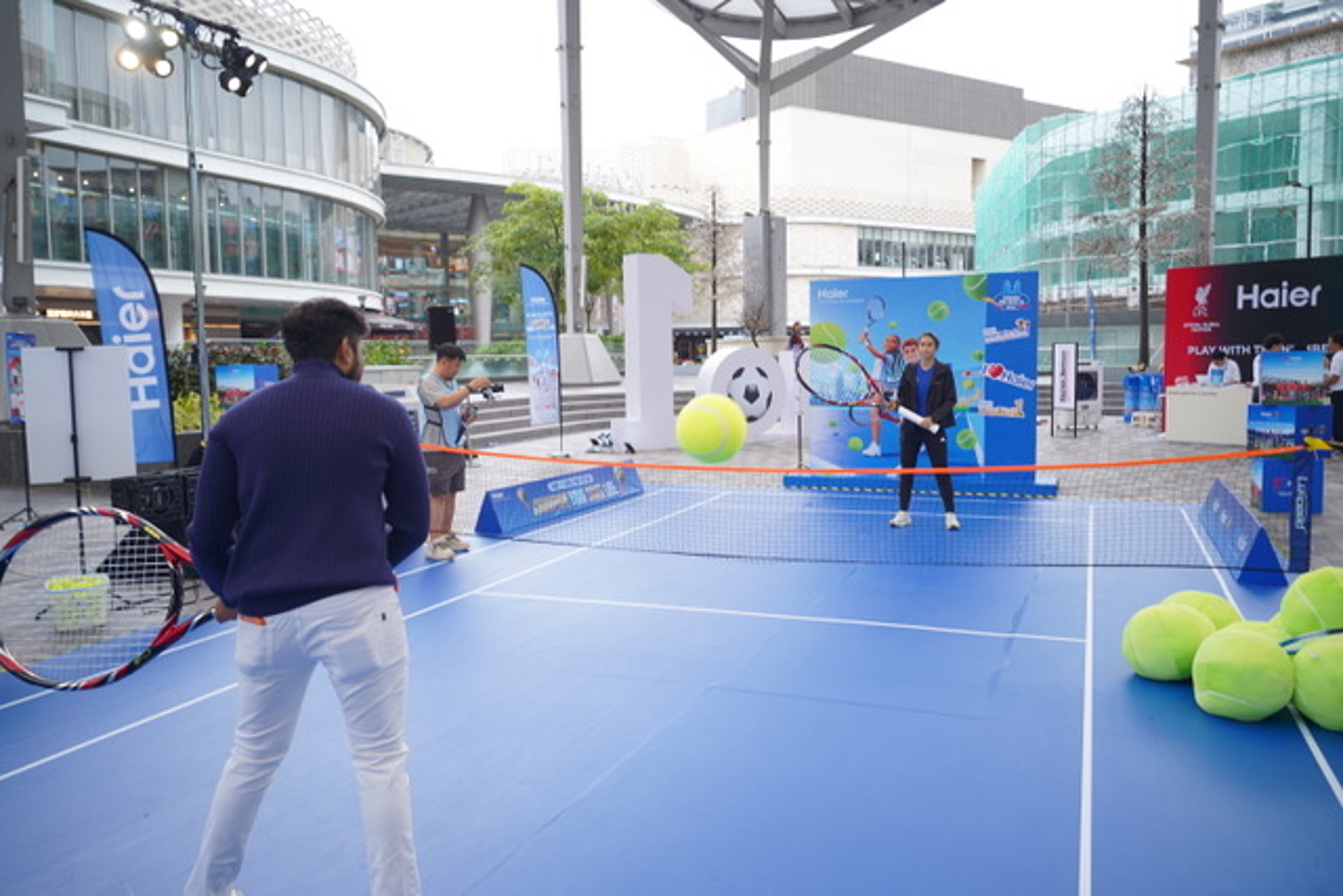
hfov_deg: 65.5
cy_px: 448
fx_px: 1045
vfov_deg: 46.4
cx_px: 672
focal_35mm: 28
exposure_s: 1/200
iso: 160
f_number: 2.8
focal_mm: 28
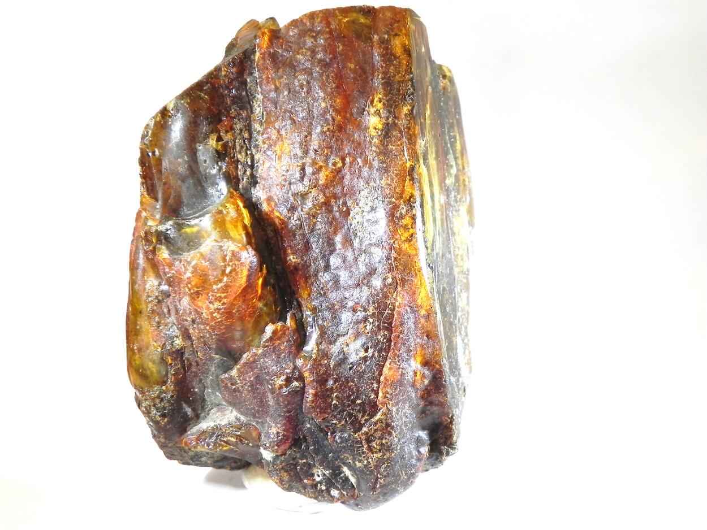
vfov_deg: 35.1
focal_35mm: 41
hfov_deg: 45.8
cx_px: 354
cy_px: 265
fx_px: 838
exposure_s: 1/80.8
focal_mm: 7.3
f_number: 3.2
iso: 160
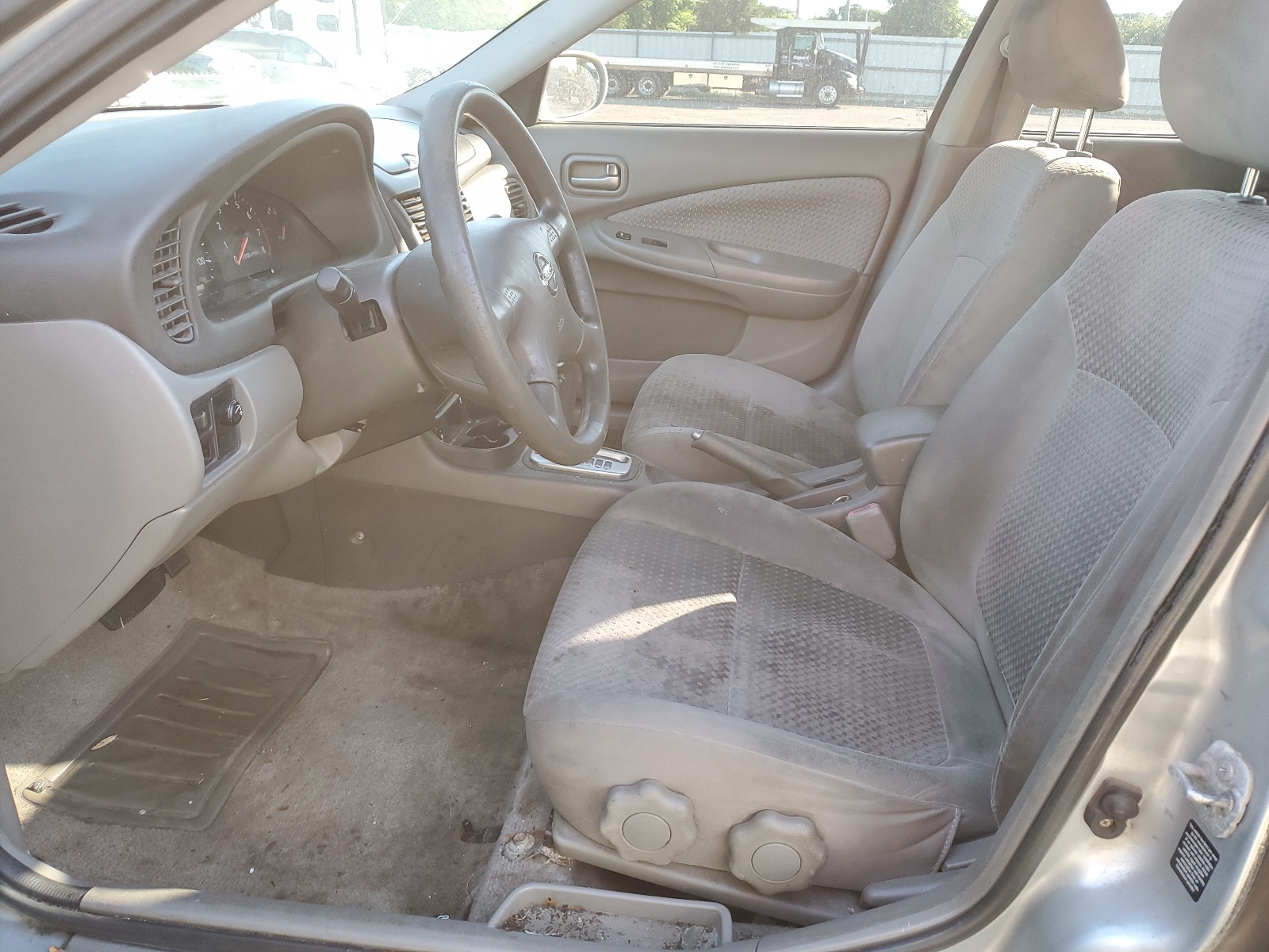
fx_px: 953
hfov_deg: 67.3
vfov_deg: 53.1
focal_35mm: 26
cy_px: 476
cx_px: 634
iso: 63
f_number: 1.5
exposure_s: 1/100
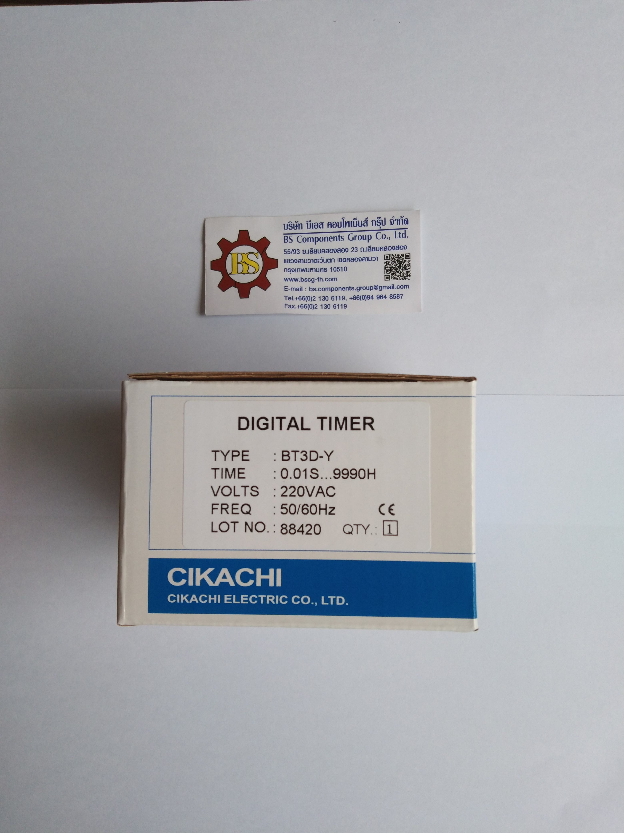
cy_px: 416
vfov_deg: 60.0
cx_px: 312
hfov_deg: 46.8
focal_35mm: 30
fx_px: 721
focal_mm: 3.65
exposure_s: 1/100
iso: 96
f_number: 2.2
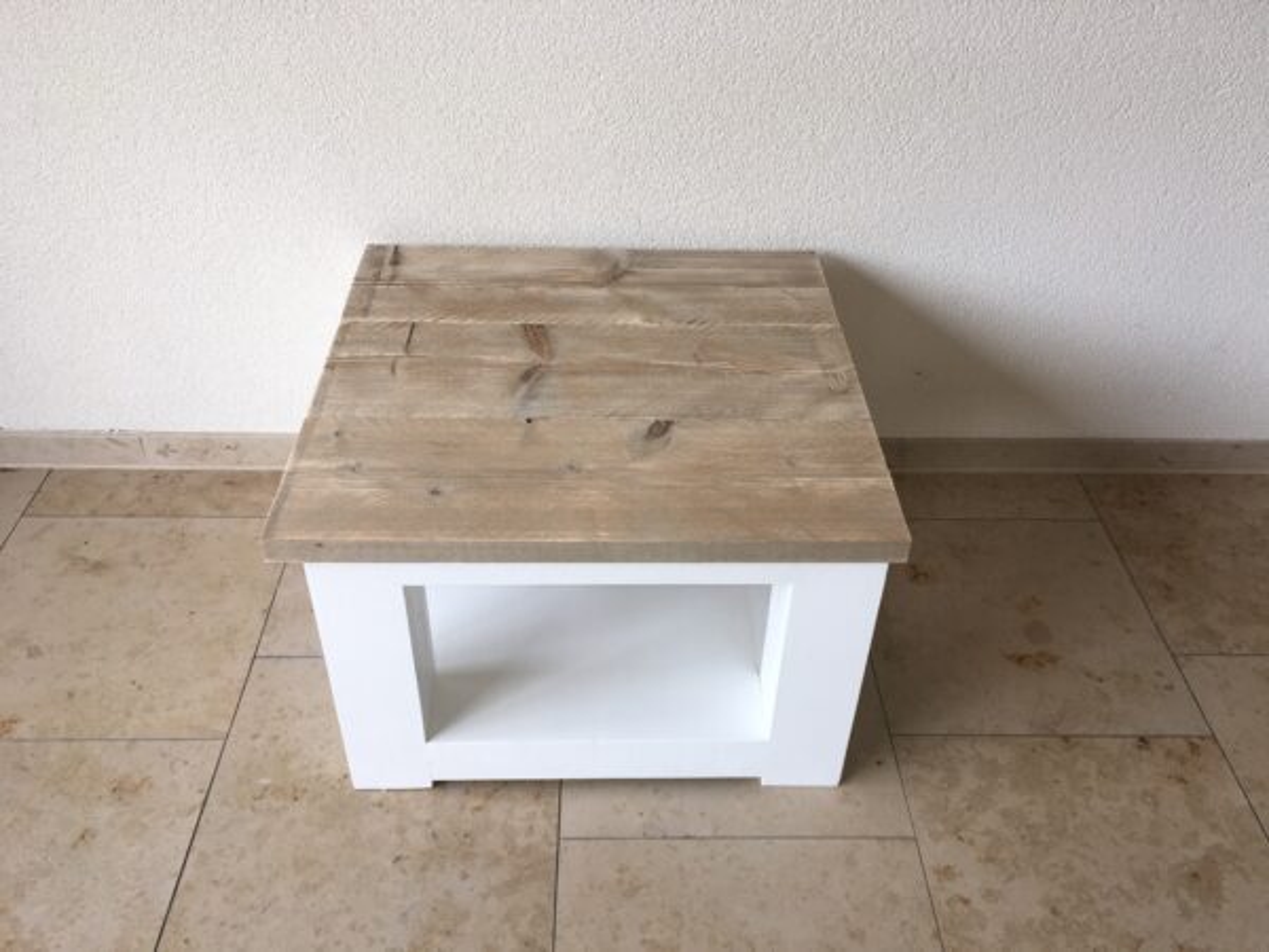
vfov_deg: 48.2
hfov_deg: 61.7
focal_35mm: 29
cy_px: 476
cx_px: 634
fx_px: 1063
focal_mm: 4.15
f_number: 2.2
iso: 25
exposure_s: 1/60
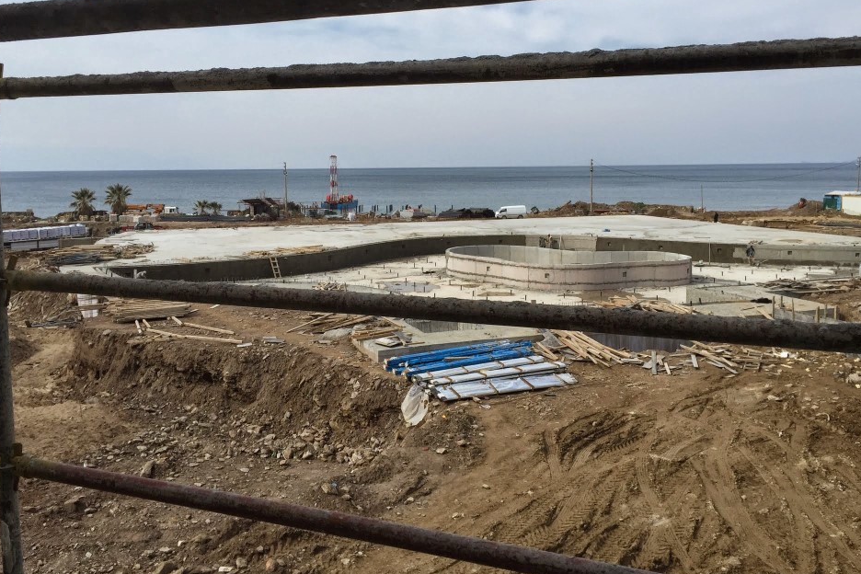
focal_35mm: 33
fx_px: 789
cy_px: 226
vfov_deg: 39.8
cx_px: 428
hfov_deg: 57.2
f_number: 2.2
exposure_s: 1/2326
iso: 32
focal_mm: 4.15
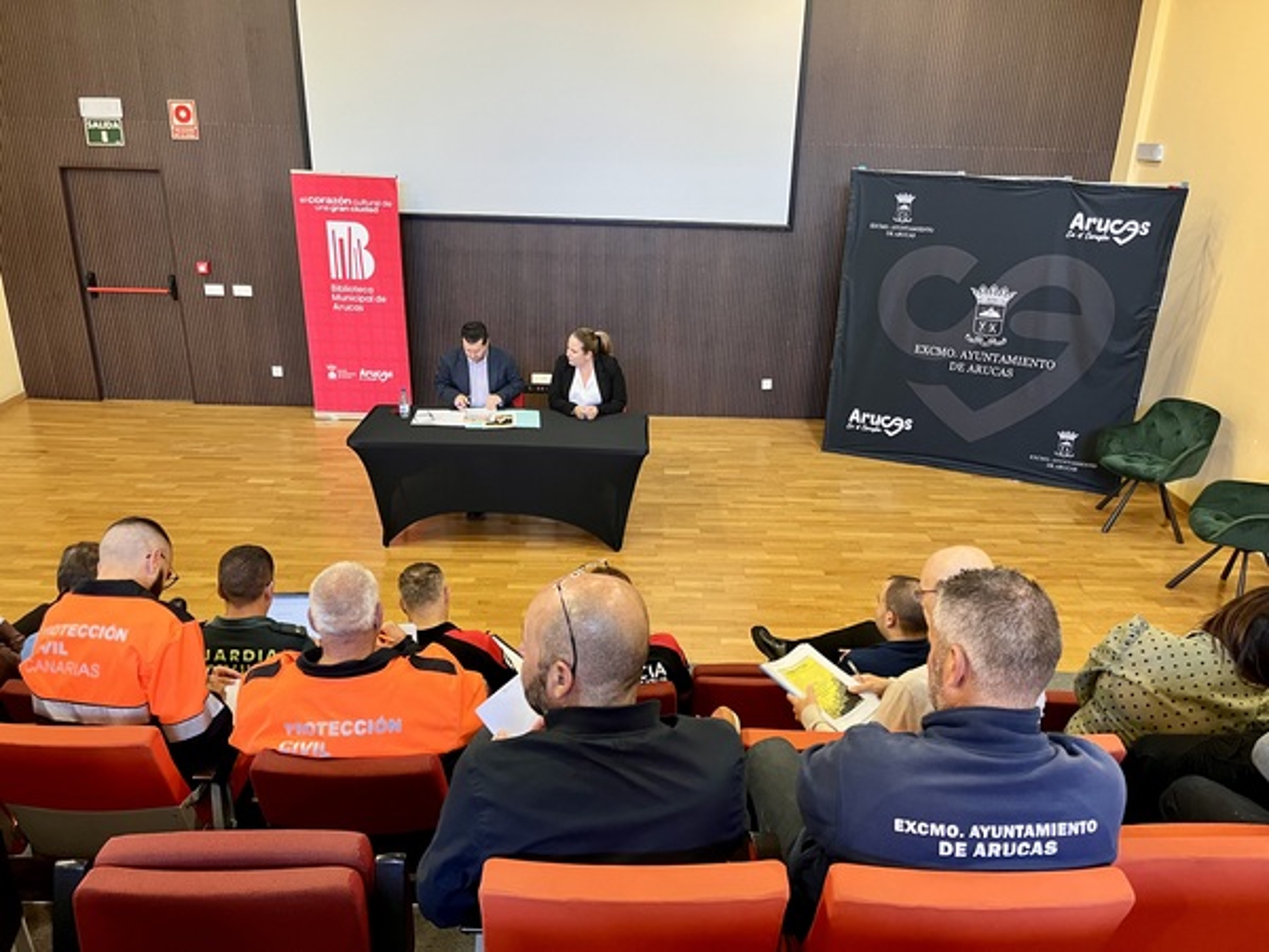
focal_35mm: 26
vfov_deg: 53.1
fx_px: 953
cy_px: 476
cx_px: 634
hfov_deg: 67.3
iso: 400
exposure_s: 1/50
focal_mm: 5.1
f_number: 1.6
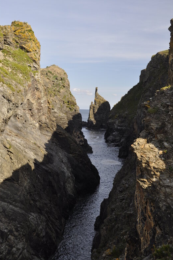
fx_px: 310
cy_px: 131
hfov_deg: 31.2
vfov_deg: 45.4
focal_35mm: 43
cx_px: 87
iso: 320
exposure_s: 1/200
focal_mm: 28
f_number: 7.1
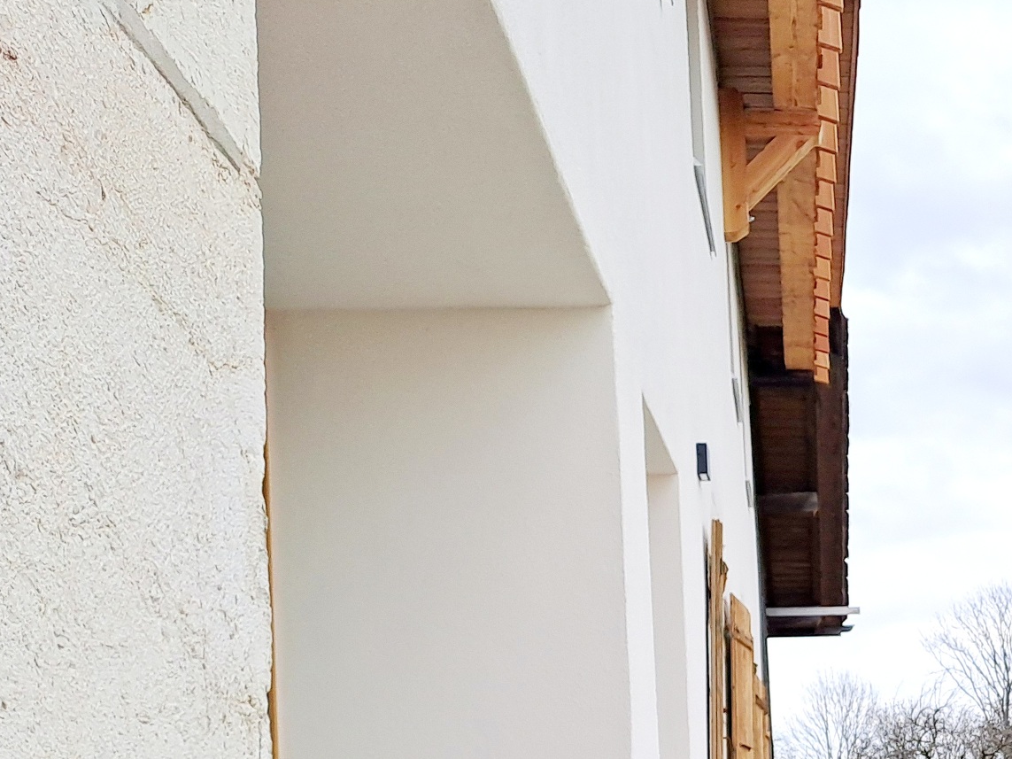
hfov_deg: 32.1
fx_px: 1637
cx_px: 970
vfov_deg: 24.4
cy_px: 825
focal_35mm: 56
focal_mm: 4.65
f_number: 1.8
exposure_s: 1/270
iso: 32
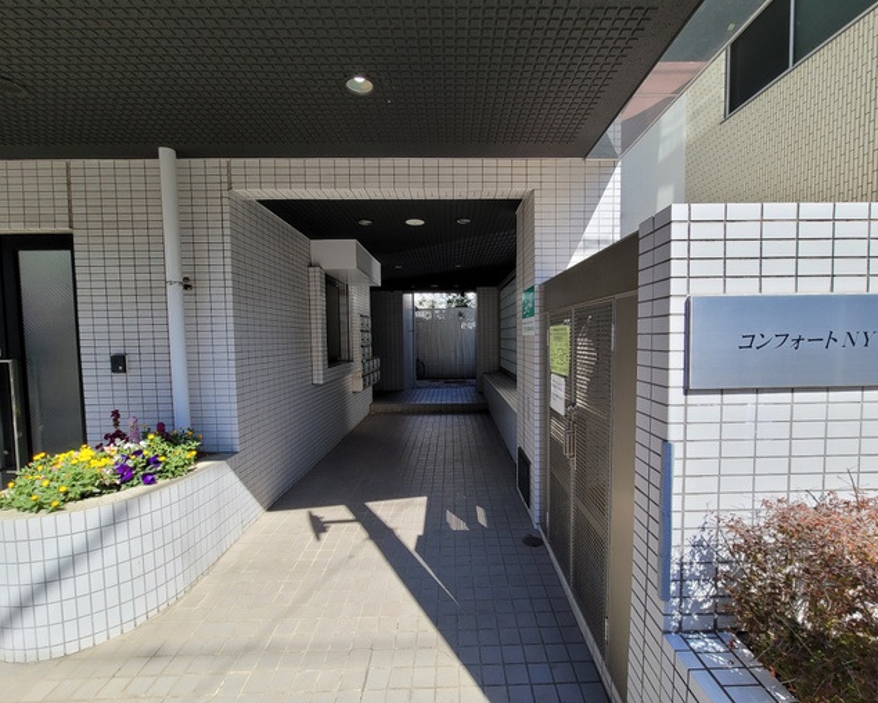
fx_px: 364
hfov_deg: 100.6
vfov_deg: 88.0
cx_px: 463
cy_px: 358
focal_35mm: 14
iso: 64
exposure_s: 1/870
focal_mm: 2.2
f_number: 2.2
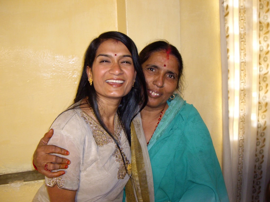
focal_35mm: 38
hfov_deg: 49.0
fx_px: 296
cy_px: 101
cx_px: 135
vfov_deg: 37.7
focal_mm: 6.2
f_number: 2.7
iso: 200
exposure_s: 1/40
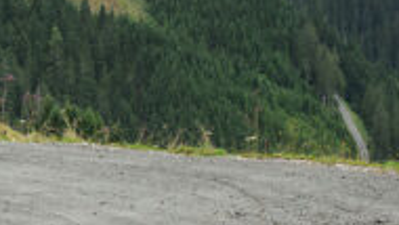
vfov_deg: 5.7
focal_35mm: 209
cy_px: -197
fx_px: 2212
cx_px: -139
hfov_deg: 10.1
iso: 640
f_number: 4
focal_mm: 37
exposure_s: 1/3200
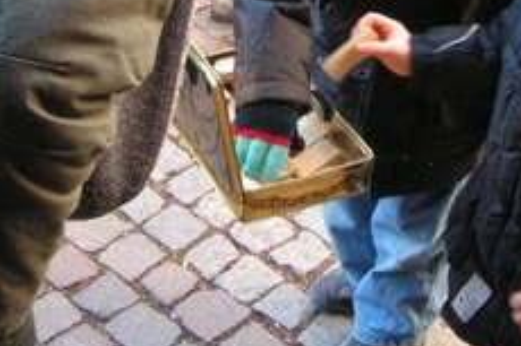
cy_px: -46
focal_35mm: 86
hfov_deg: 23.6
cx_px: 347
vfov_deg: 15.4
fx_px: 1244
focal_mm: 6.3
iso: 125
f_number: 2.8
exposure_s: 1/40
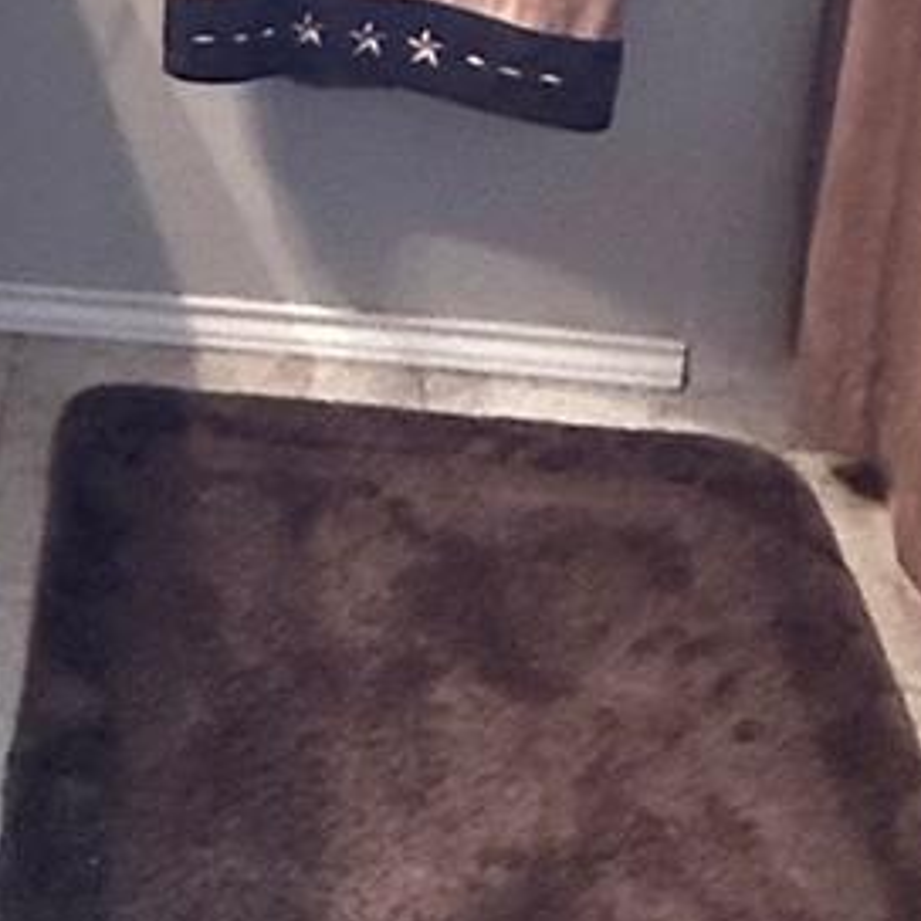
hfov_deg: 23.6
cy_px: -413
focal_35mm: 70
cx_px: -3
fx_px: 2107
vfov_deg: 21.2
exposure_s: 1/120
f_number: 2.2
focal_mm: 2.22
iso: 500
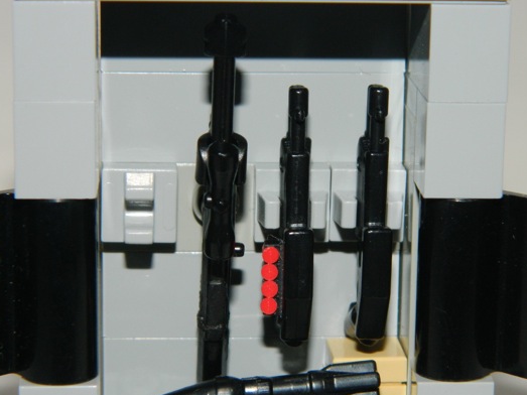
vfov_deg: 11.8
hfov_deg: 15.6
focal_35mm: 126
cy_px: 241
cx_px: 298
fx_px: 1918
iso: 200
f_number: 12.6
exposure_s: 1/60
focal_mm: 18.6
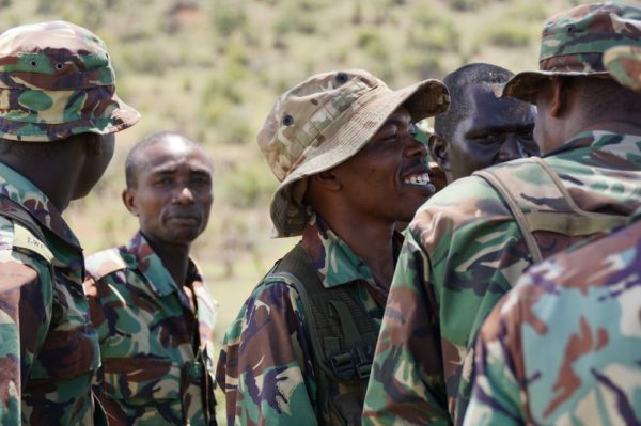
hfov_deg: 13.7
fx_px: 2669
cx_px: 320
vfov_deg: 9.1
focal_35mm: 150
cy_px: 213
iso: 100
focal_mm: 100
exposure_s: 1/160
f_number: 5.6
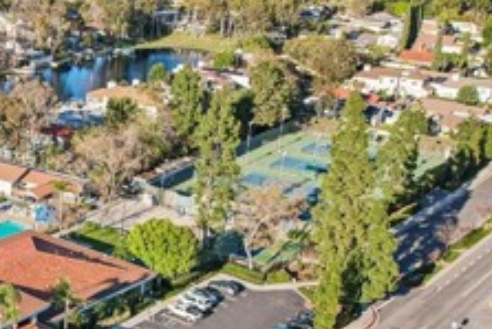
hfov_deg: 29.2
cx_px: -29
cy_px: 245
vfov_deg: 21.4
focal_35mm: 63
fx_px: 862
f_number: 2.8
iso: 140
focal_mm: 8.4
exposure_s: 1/1500
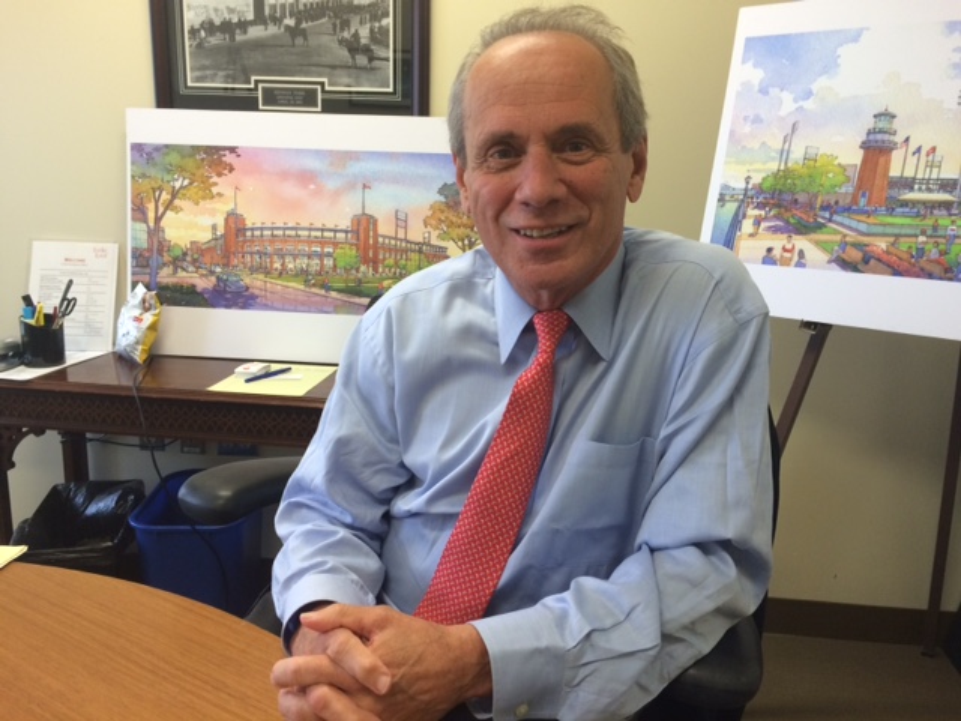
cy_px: 360
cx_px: 480
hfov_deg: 61.7
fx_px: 805
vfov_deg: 48.2
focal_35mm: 29
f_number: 2.2
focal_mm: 4.15
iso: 50
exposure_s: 1/30
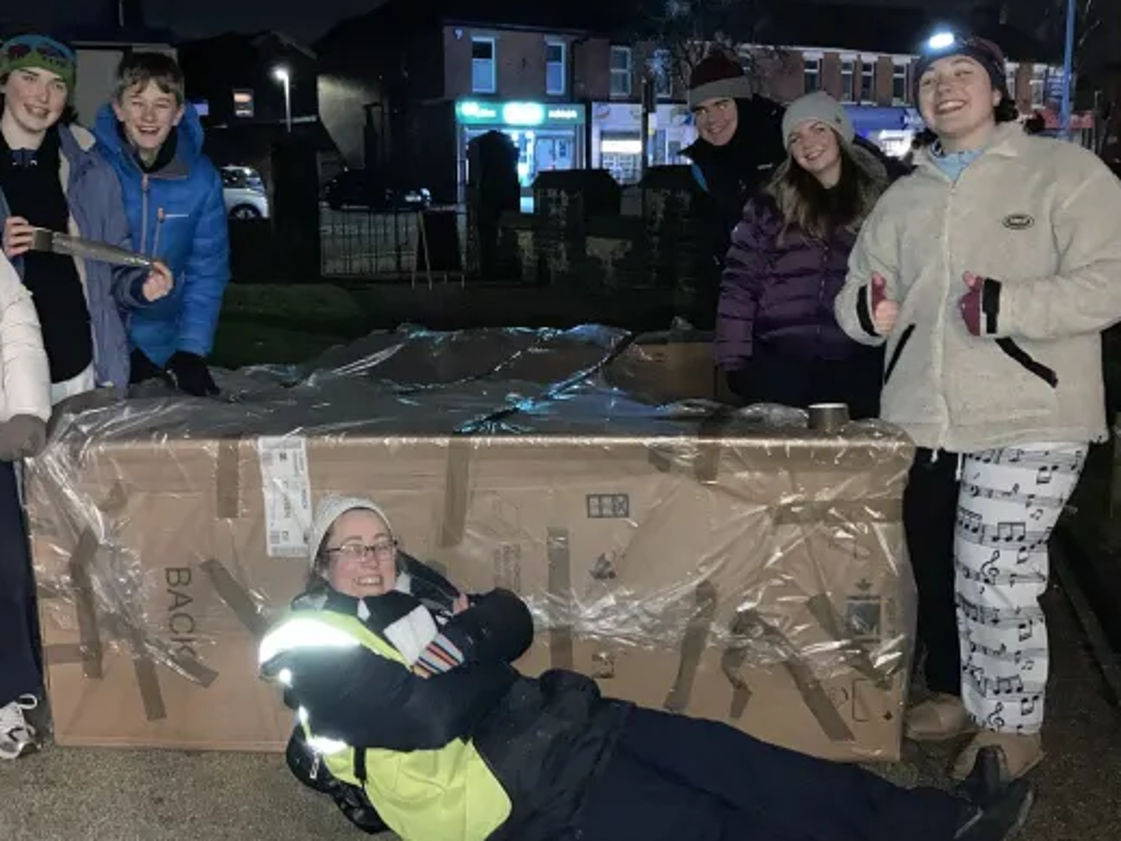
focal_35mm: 39
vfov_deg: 36.8
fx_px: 1263
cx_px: 436
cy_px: 401
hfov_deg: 47.5
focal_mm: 3.99
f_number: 1.8
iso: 500
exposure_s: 1/4
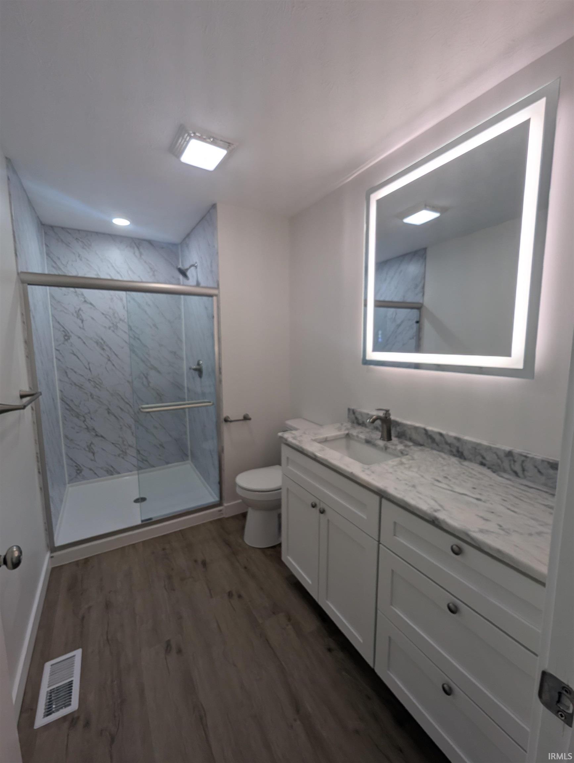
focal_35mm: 13
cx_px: 287
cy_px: 382
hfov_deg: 90.0
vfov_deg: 106.1
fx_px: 287
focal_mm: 1.95
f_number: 2.2
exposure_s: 1/120
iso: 64
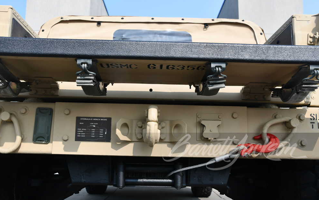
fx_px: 296
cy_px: 107
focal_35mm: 34
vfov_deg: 37.2
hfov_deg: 56.7
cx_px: 158
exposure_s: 1/250
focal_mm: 22
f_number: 8
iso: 180
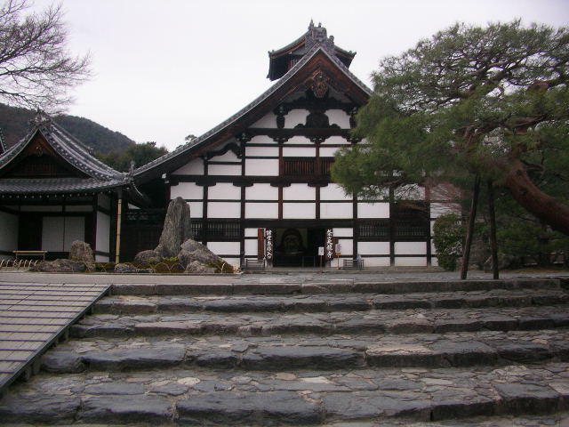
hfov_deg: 50.1
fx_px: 608
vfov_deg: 38.7
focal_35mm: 37
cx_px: 284
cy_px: 214
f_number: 2.8
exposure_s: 1/30
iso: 100
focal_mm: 5.7
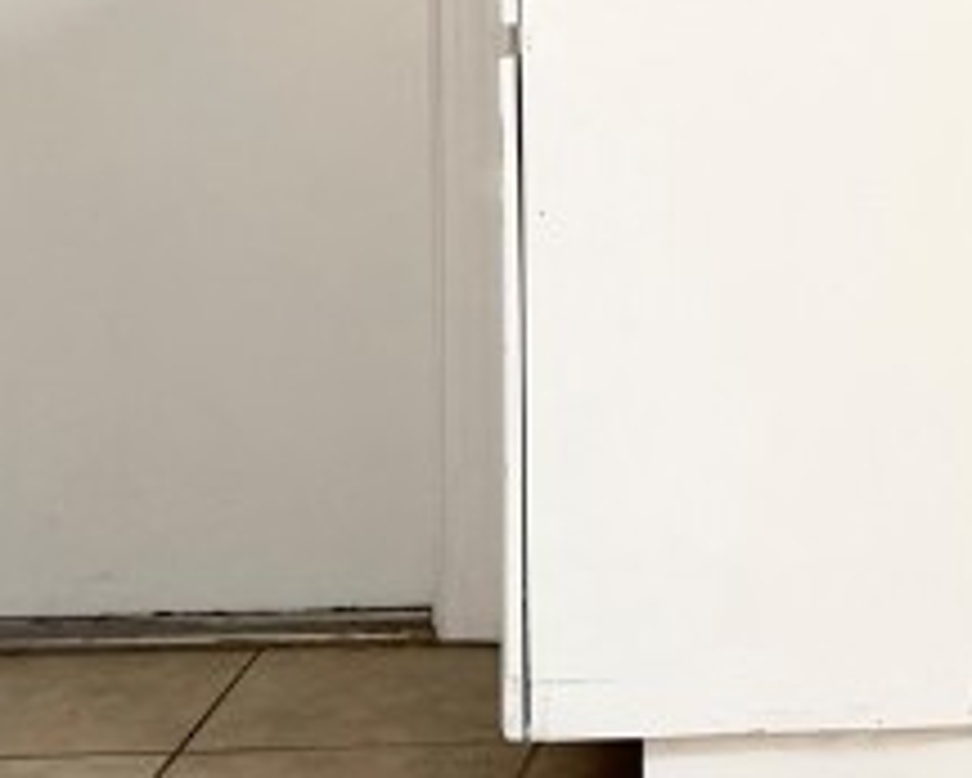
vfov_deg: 13.4
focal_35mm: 111
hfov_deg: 16.5
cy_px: -256
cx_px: 1215
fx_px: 3195
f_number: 1.78
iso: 64
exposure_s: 1/223
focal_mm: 6.86
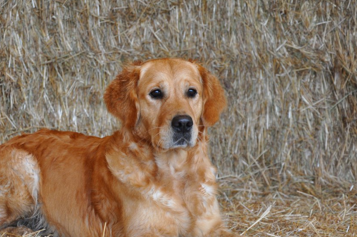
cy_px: 166
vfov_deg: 12.5
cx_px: 104
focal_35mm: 109
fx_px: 1080
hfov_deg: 18.7
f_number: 5
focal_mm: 50
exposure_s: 1/60
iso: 400
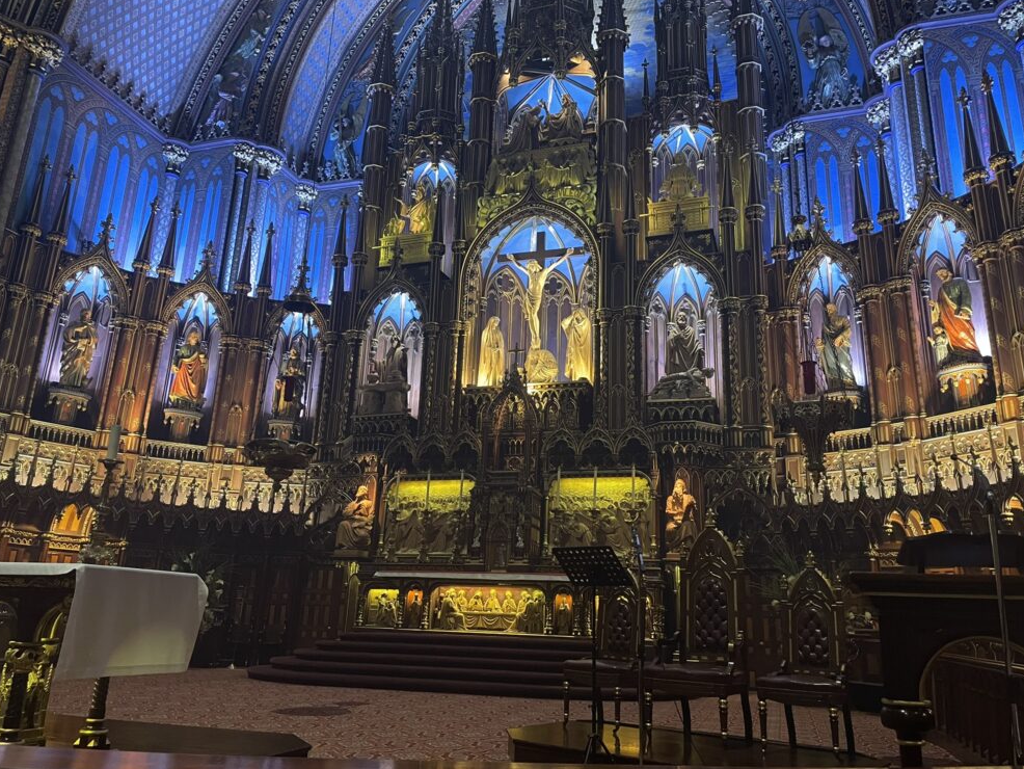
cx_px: 524
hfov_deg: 65.3
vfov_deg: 51.4
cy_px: 379
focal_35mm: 27
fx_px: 799
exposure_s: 1/30
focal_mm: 4.2
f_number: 1.6
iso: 500
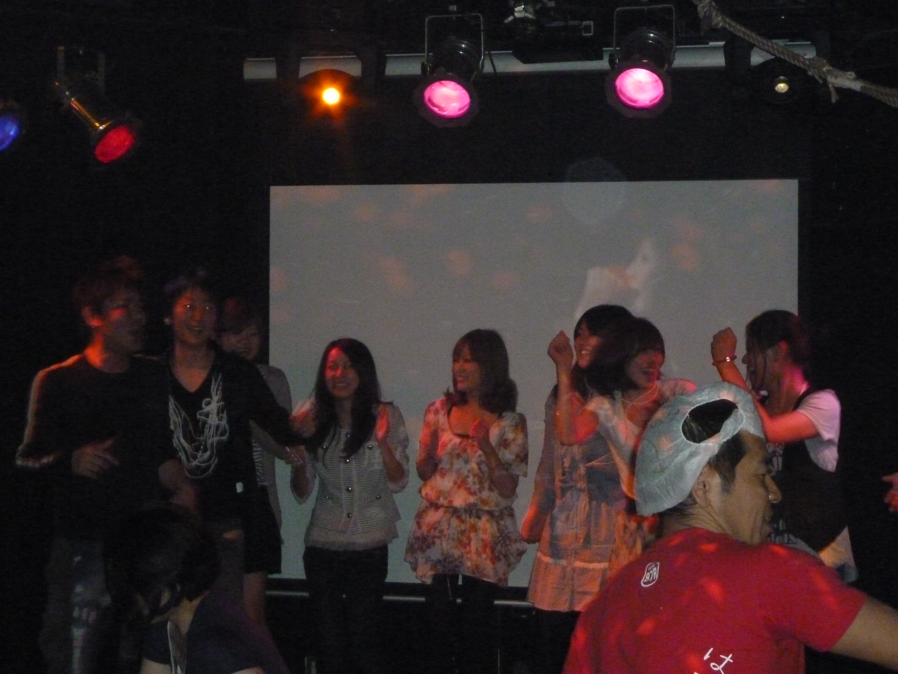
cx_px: 449
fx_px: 1946
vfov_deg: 19.6
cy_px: 337
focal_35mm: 75
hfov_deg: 26.0
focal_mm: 13.3
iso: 1000
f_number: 5.3
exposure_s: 1/30
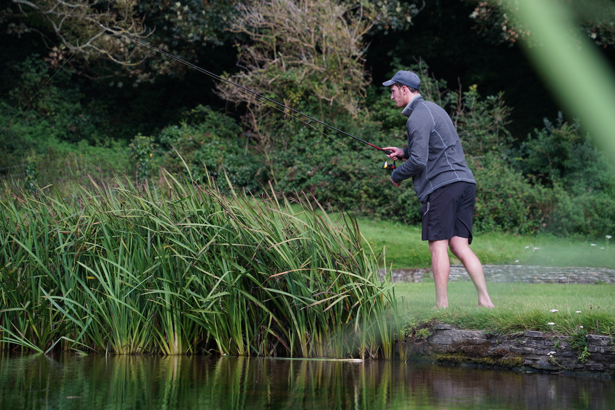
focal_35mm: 110
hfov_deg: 18.6
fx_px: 1879
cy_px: 205
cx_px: 308
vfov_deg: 12.5
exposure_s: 1/100
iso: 200
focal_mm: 110
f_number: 5.6
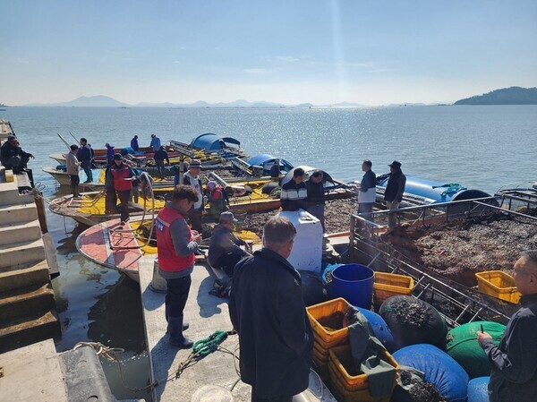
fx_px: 357
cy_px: 201
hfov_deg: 74.0
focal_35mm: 23
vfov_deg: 58.8
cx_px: 268
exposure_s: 1/1775
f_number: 1.8
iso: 12
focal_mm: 6.4
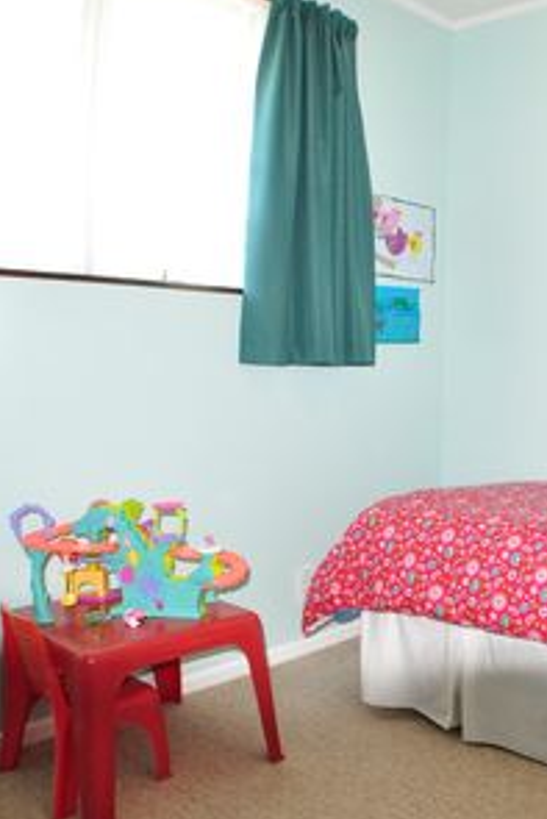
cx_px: 511
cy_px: 410
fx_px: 979
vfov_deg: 45.4
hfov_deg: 29.7
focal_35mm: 43
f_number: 5.6
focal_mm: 18
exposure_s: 1/100
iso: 1000
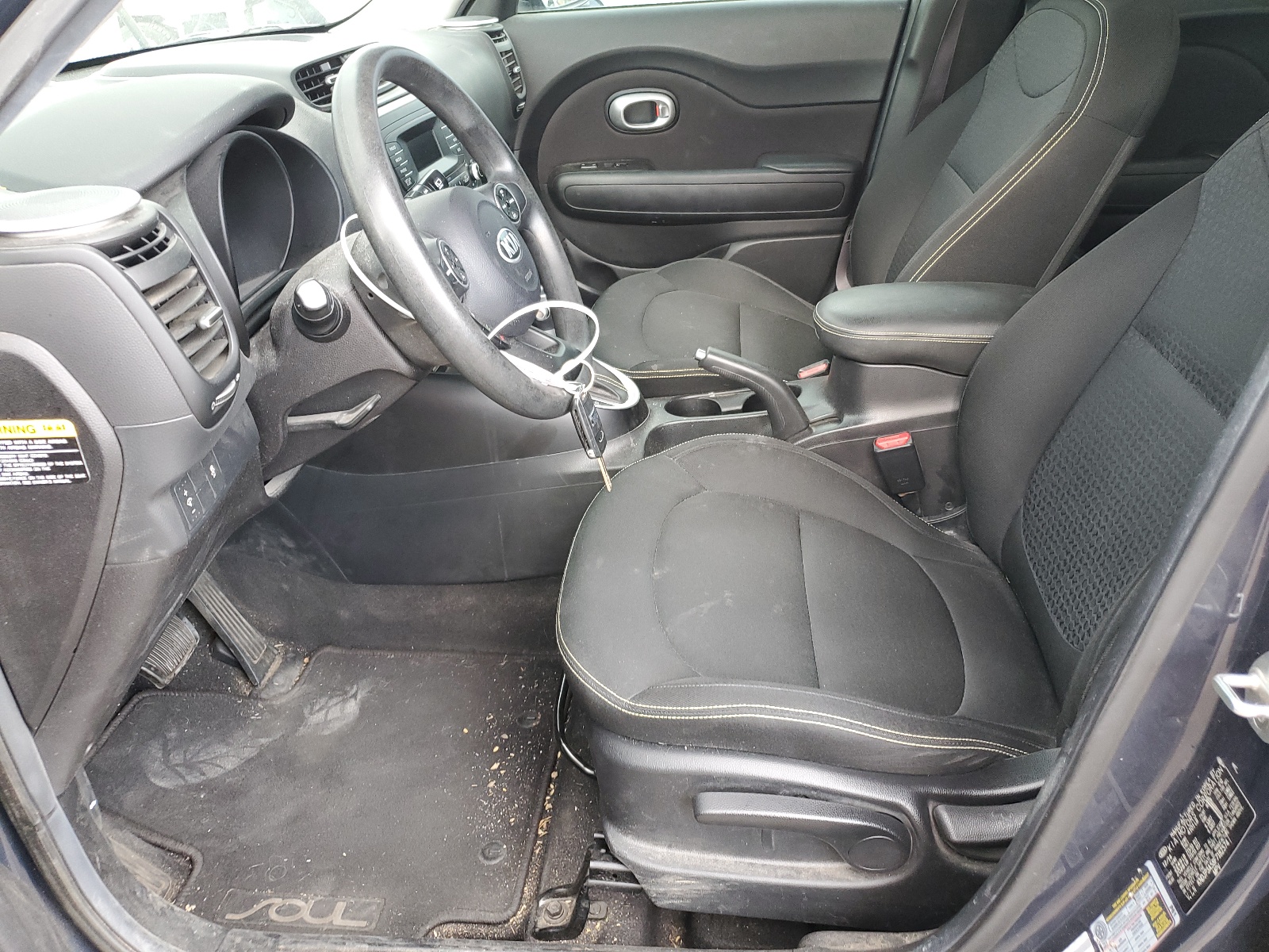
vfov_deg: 53.1
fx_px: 953
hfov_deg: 67.3
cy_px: 476
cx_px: 634
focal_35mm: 26
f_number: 1.5
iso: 106
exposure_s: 1/60.2
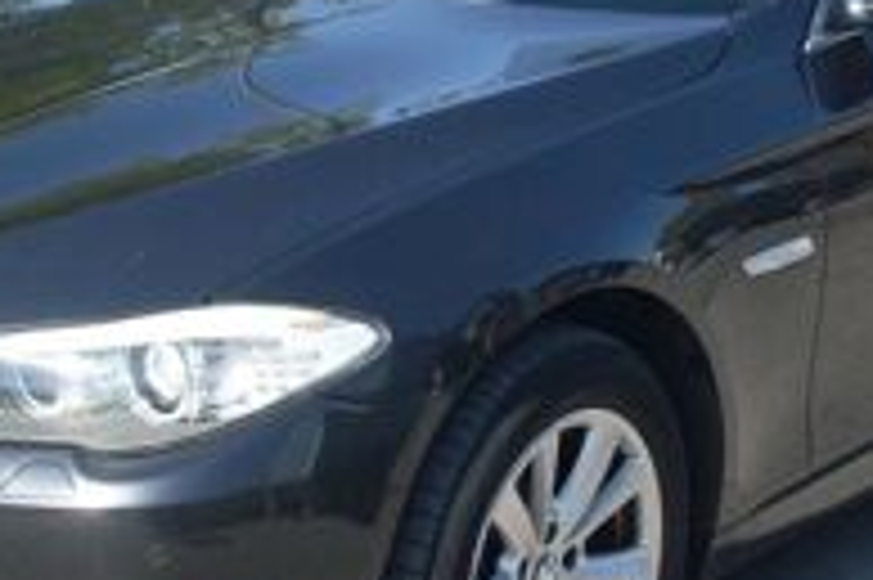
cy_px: 234
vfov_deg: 13.9
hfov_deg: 20.8
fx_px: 2374
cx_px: 468
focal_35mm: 98
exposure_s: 1/125
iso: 80
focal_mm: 6.3
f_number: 8.4
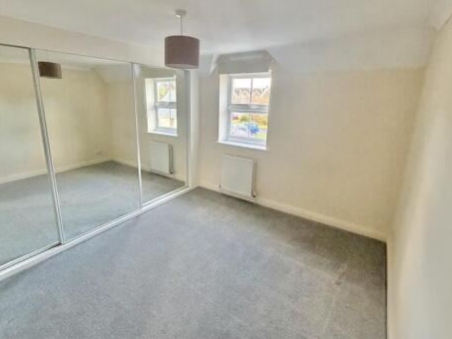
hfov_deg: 87.6
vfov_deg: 71.4
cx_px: 209
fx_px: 235
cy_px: 153
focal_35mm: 18
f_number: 2.2
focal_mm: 2.22
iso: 400
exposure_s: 1/60
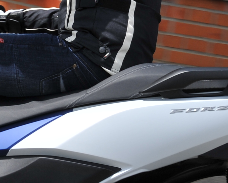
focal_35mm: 176
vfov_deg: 8.8
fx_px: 1188
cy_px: 103
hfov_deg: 10.9
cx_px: 21
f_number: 13
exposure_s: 1/250
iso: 200
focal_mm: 40
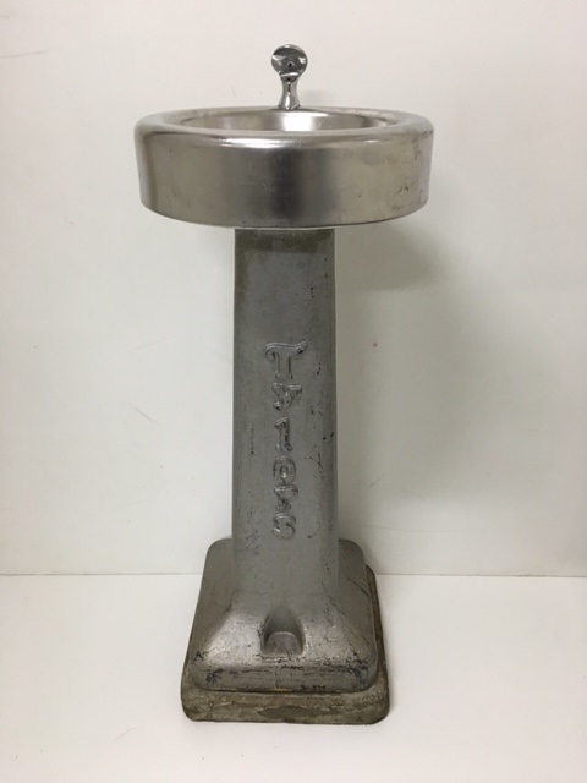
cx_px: 294
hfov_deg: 48.2
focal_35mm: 29
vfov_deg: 61.7
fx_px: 656
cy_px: 392
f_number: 2.2
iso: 100
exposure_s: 1/33
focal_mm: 4.15
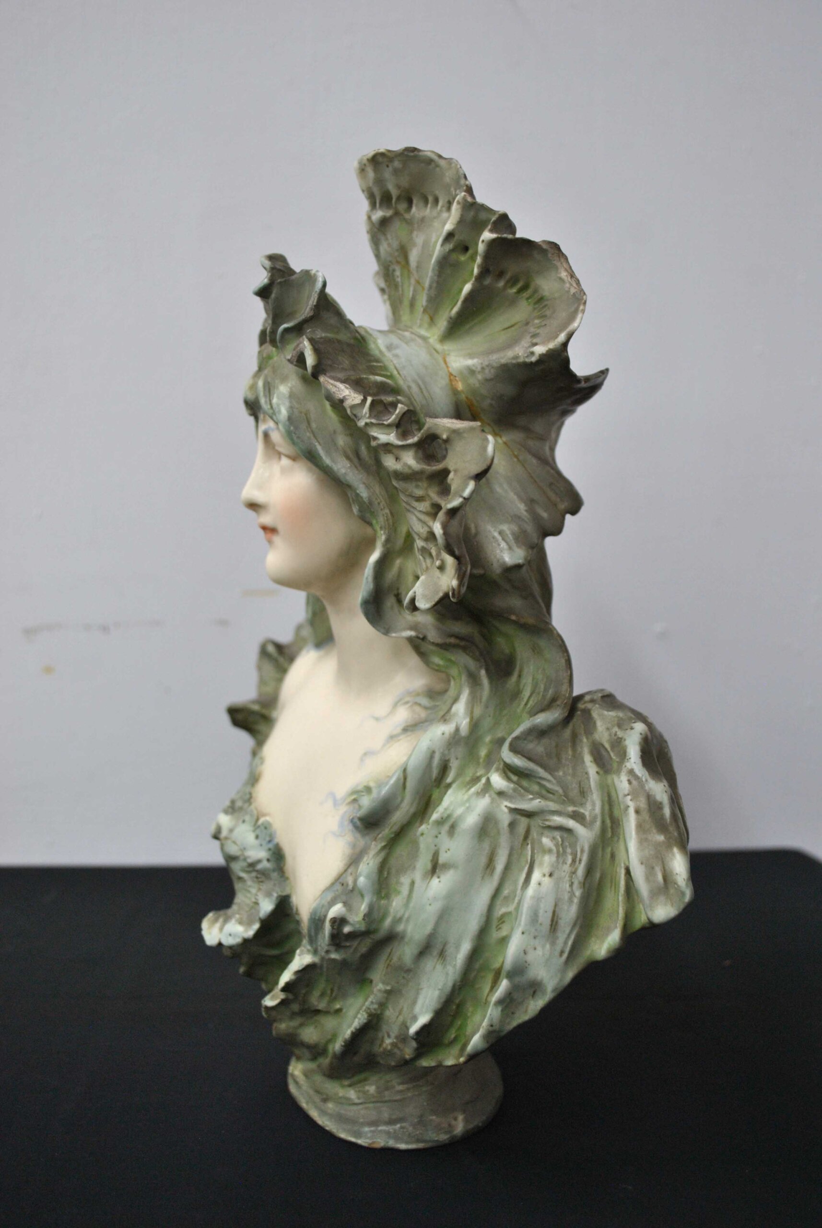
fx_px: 1229
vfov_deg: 53.1
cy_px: 614
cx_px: 411
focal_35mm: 36
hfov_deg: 37.0
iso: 400
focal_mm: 24
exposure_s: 1/40
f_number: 4
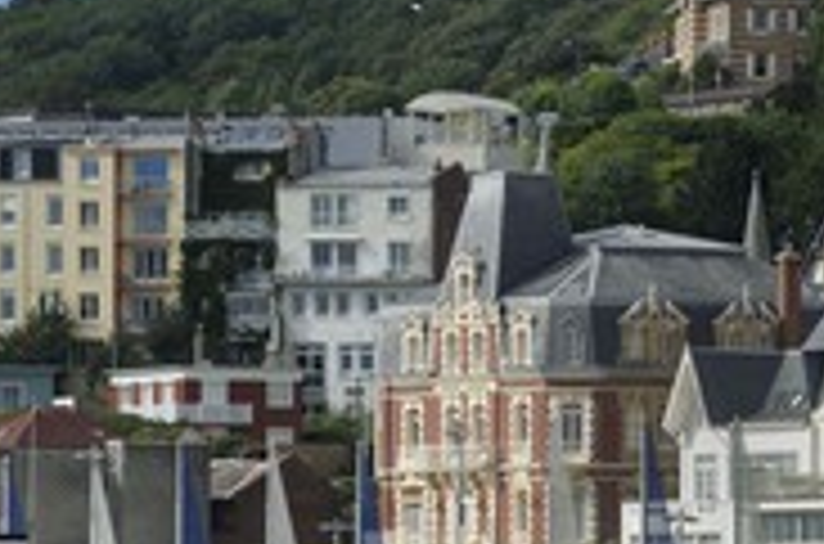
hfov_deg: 4.5
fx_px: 10524
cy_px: 342
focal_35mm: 461
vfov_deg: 3.0
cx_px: 705
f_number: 11
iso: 200
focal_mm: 200
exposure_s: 1/250
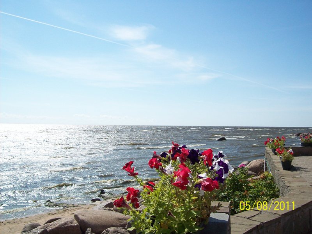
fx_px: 324
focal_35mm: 36
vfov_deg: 39.7
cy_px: 117
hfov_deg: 51.4
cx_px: 156
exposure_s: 1/829
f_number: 4.8
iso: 80
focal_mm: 6
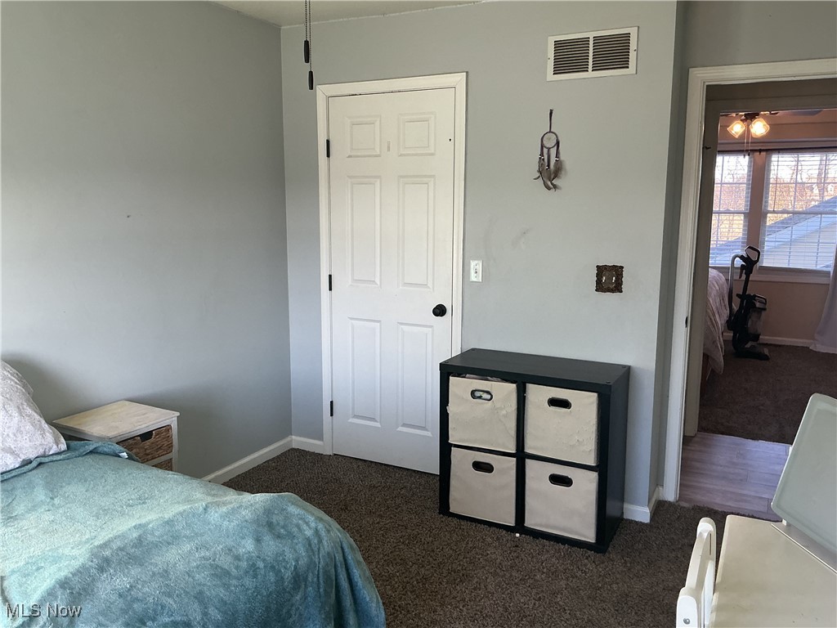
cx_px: 418
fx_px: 701
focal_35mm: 29
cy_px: 314
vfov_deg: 48.2
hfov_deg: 61.7
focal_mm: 3
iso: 64
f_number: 1.8
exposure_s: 1/120
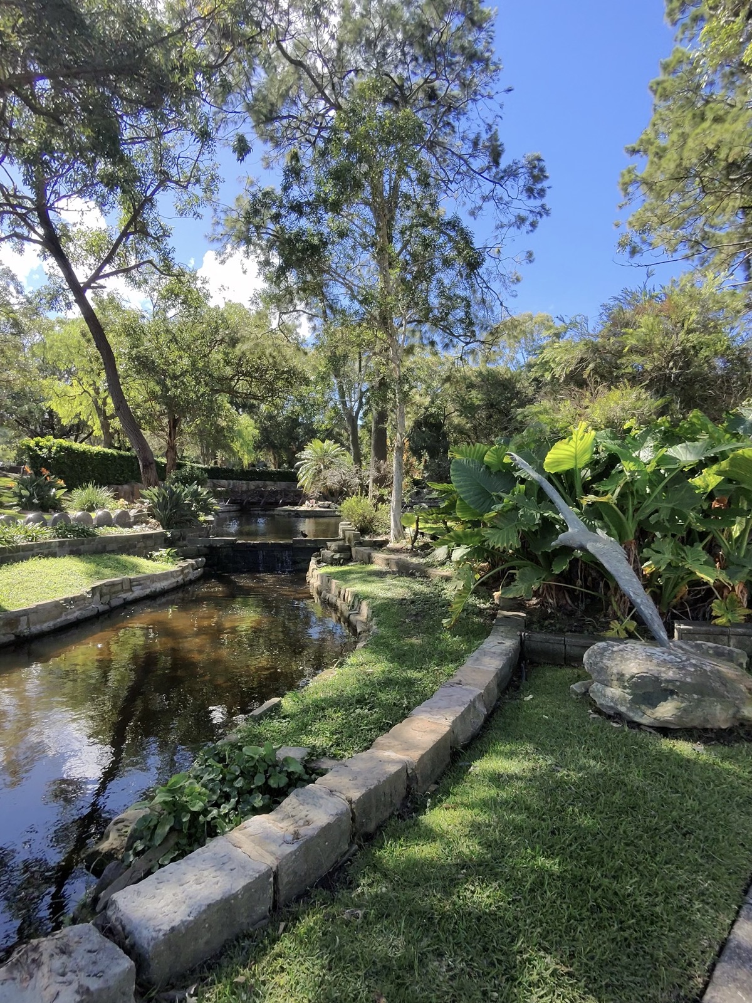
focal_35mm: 13
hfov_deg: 89.9
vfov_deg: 106.2
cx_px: 376
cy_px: 502
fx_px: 377
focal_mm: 2.24
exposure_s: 1/476
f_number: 2.2
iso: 54
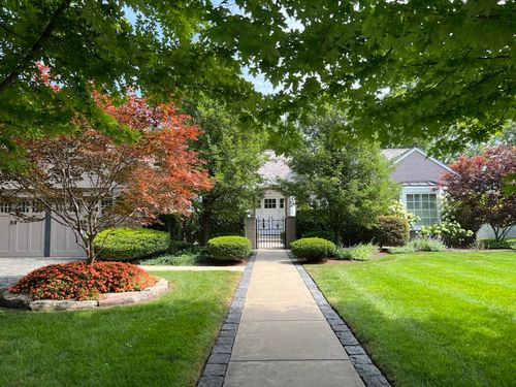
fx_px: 388
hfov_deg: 67.3
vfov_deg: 53.1
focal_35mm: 26
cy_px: 194
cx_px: 258
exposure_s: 1/808
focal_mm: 5.7
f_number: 1.5
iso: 50
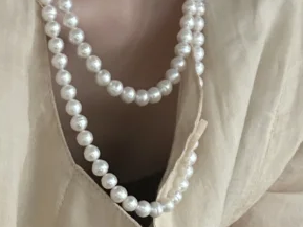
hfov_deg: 23.4
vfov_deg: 17.0
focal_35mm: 83
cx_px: 86
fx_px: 727
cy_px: 274
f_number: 1.9
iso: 320
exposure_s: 1/60
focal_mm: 2.69
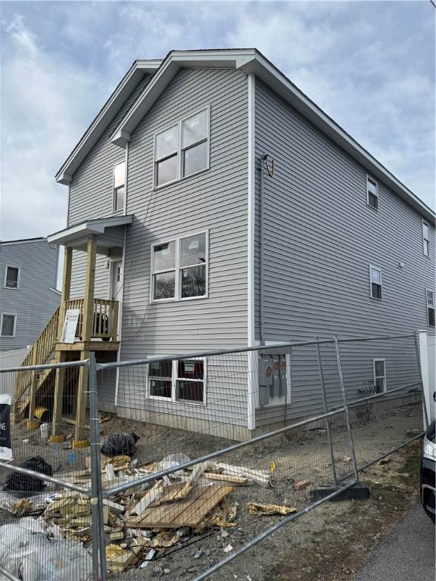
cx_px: 218
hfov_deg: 56.8
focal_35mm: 24
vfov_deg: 71.6
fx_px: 403
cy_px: 290
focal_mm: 6.76
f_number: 1.78
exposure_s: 1/3802
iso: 80
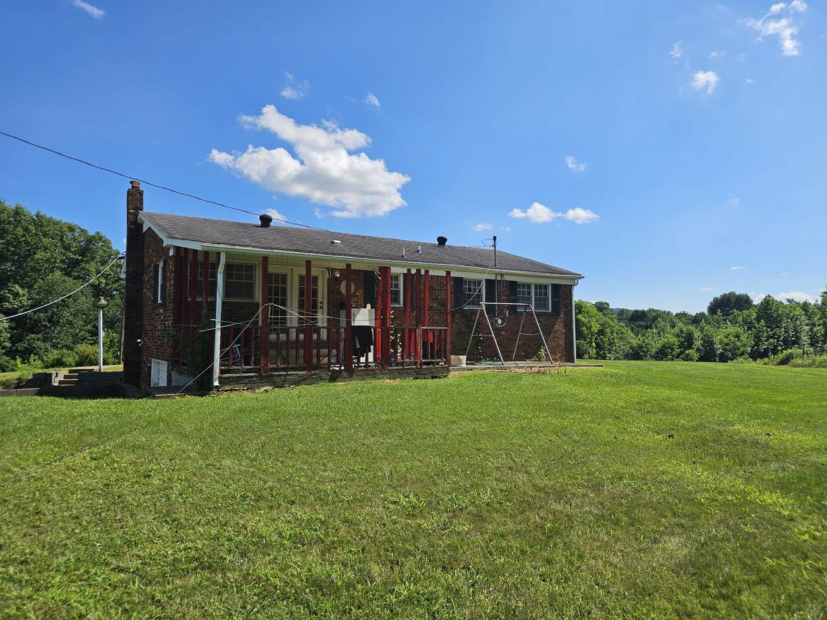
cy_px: 310
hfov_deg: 73.9
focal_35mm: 23
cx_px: 414
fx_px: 549
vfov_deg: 58.9
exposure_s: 1/976
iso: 10
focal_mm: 6.3
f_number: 1.7
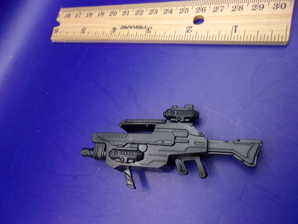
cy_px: 112
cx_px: 149
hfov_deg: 65.3
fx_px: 232
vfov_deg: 51.4
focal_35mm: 27
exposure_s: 1/19
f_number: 3
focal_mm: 4.9
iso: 400
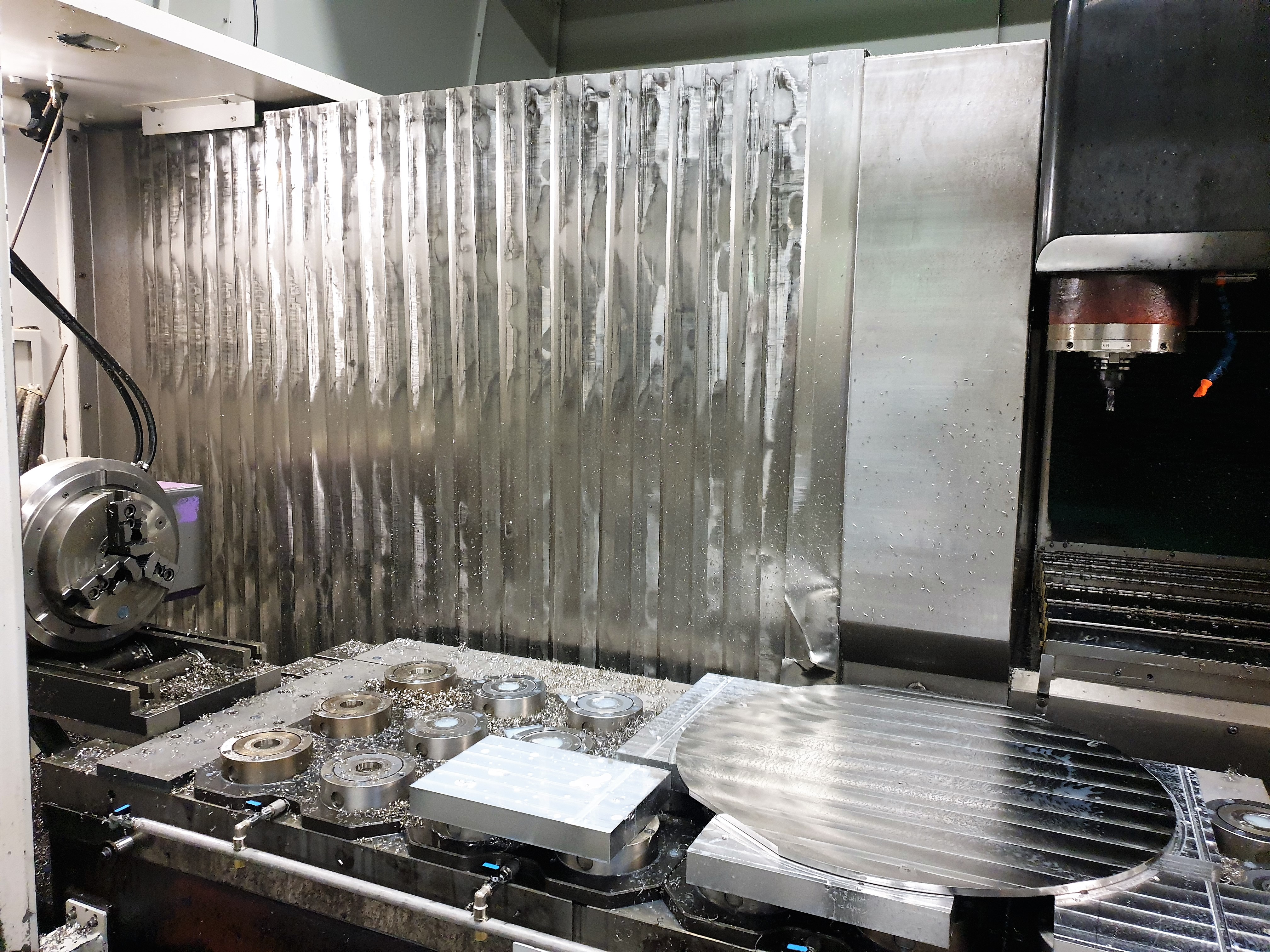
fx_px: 954
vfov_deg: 53.1
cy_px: 476
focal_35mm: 26
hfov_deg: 67.3
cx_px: 635
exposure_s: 1/50
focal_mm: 4.3
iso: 320
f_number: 1.5
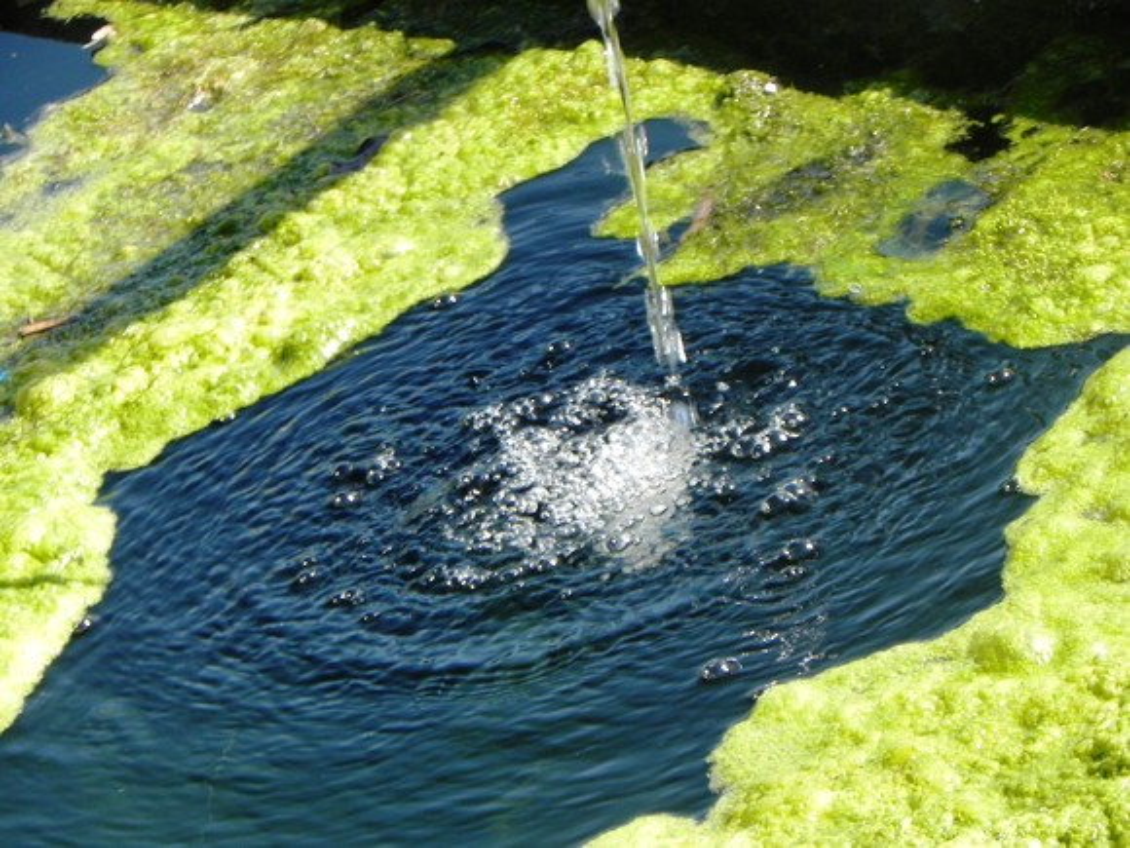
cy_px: 424
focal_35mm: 291
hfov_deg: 6.8
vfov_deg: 5.1
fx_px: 9499
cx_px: 565
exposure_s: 1/217
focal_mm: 51.8
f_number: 5.6
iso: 160
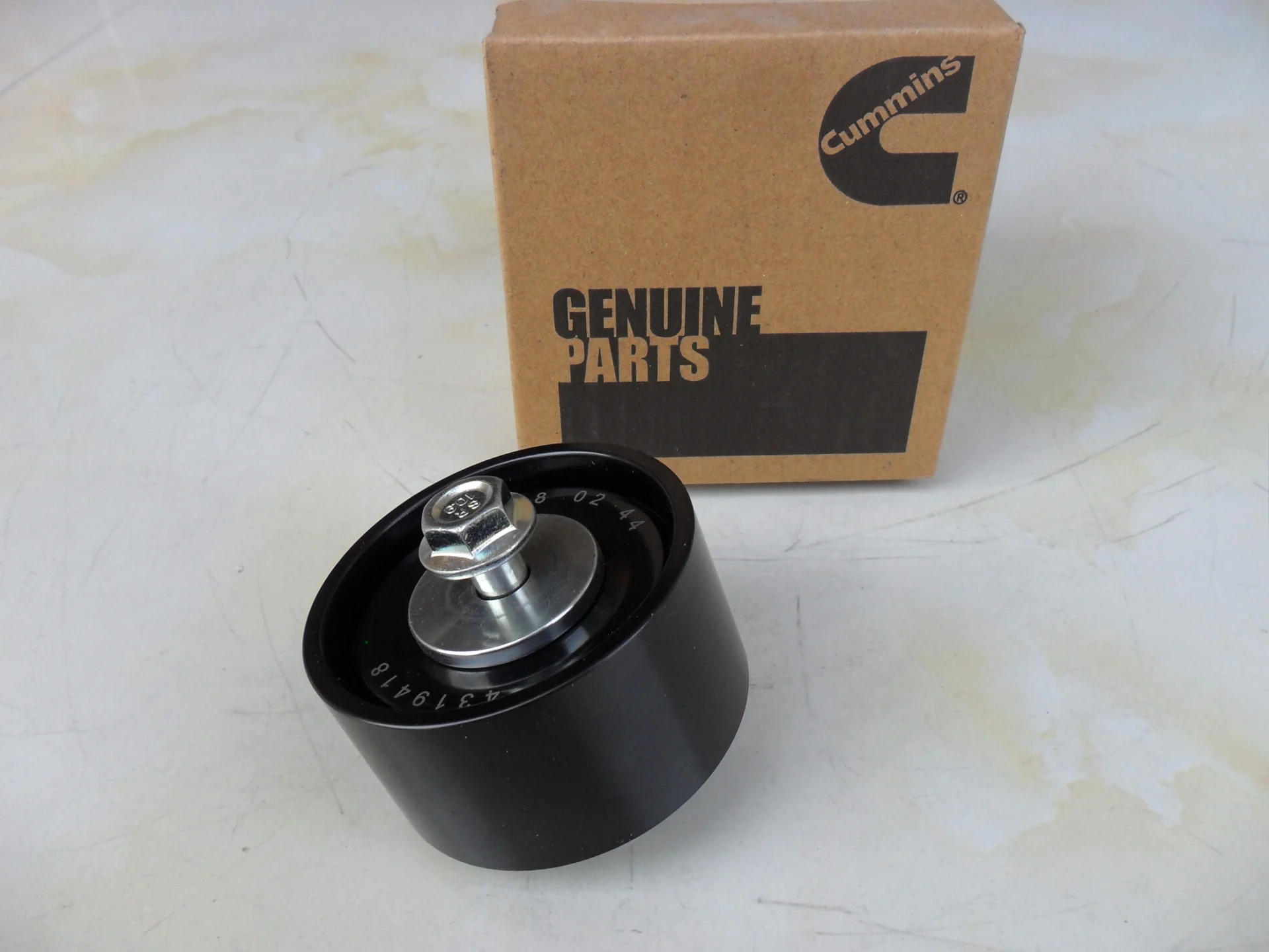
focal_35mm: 27
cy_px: 476
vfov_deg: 51.4
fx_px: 990
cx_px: 634
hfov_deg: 65.3
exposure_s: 1/125
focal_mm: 4.9
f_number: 3.5
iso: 100
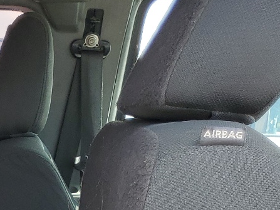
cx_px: -104
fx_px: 752
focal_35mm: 93
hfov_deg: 19.2
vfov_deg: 14.5
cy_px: 341
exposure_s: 1/250
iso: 50
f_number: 1.5
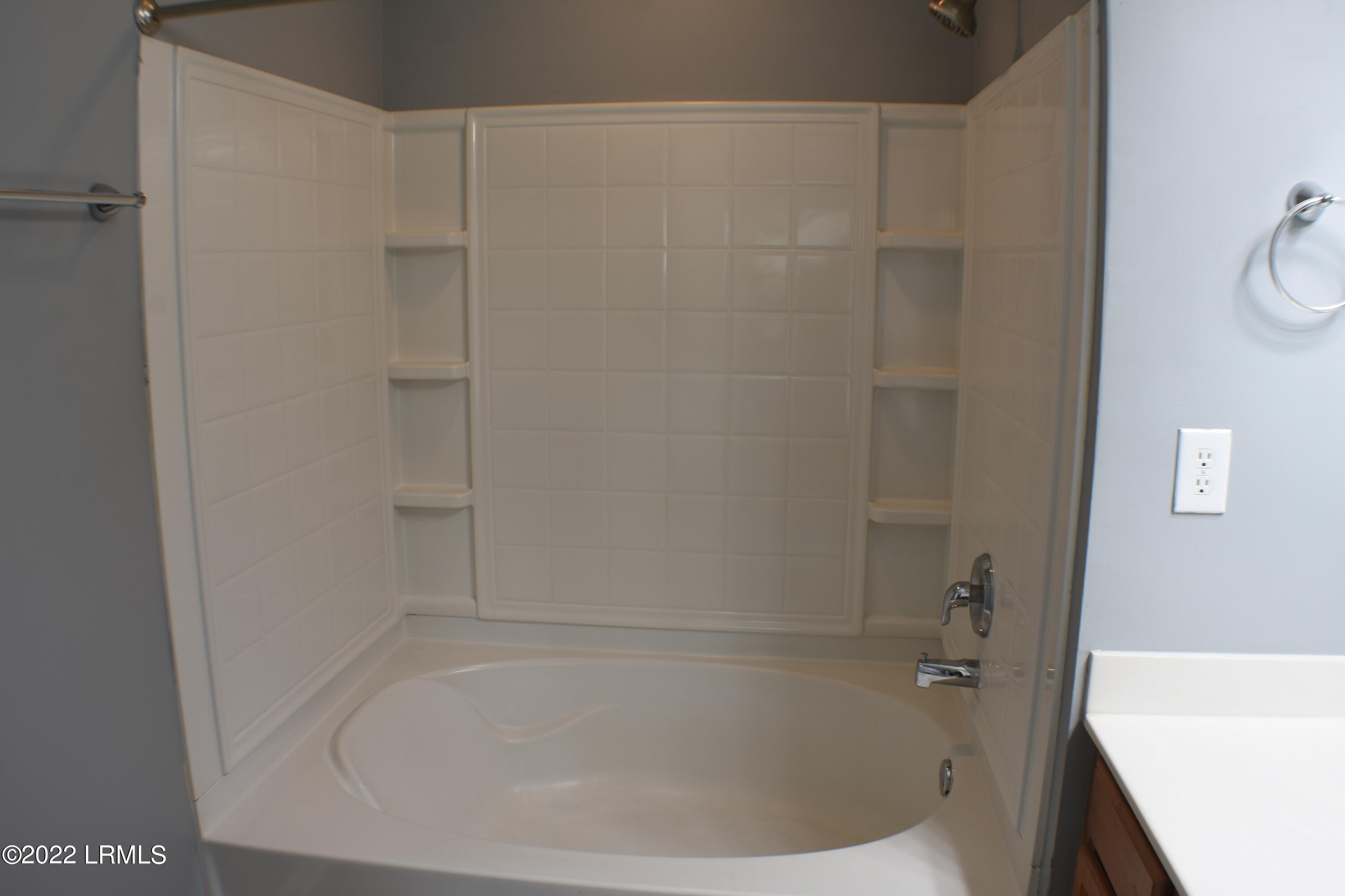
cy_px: 448
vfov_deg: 36.9
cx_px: 672
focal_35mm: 36
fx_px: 1345
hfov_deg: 53.1
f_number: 7.1
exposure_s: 1/4
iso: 100
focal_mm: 24
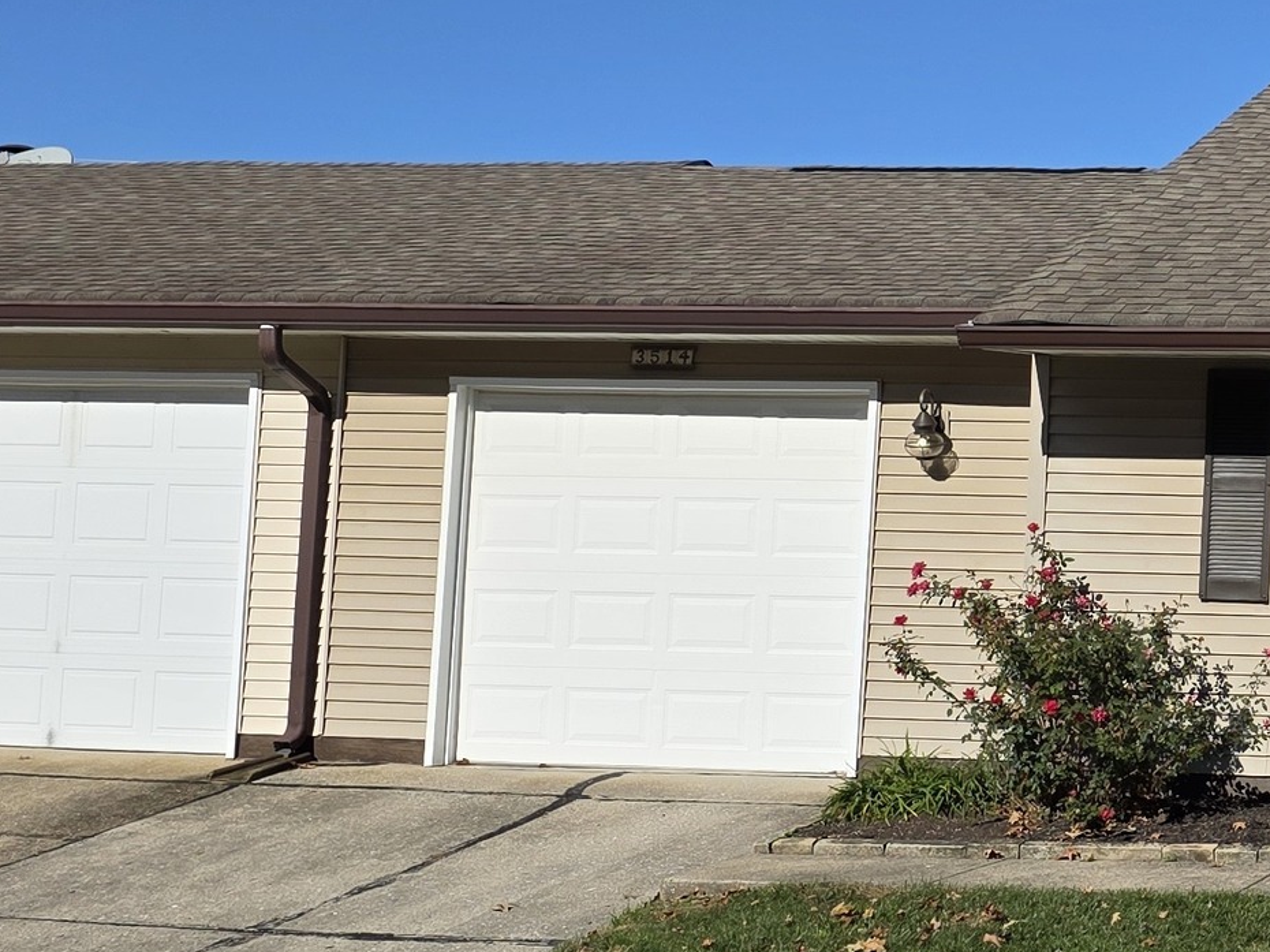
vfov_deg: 19.4
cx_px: 1520
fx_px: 2788
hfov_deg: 23.5
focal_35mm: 76
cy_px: 402
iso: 64
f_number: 1.7
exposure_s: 1/7944
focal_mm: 6.3
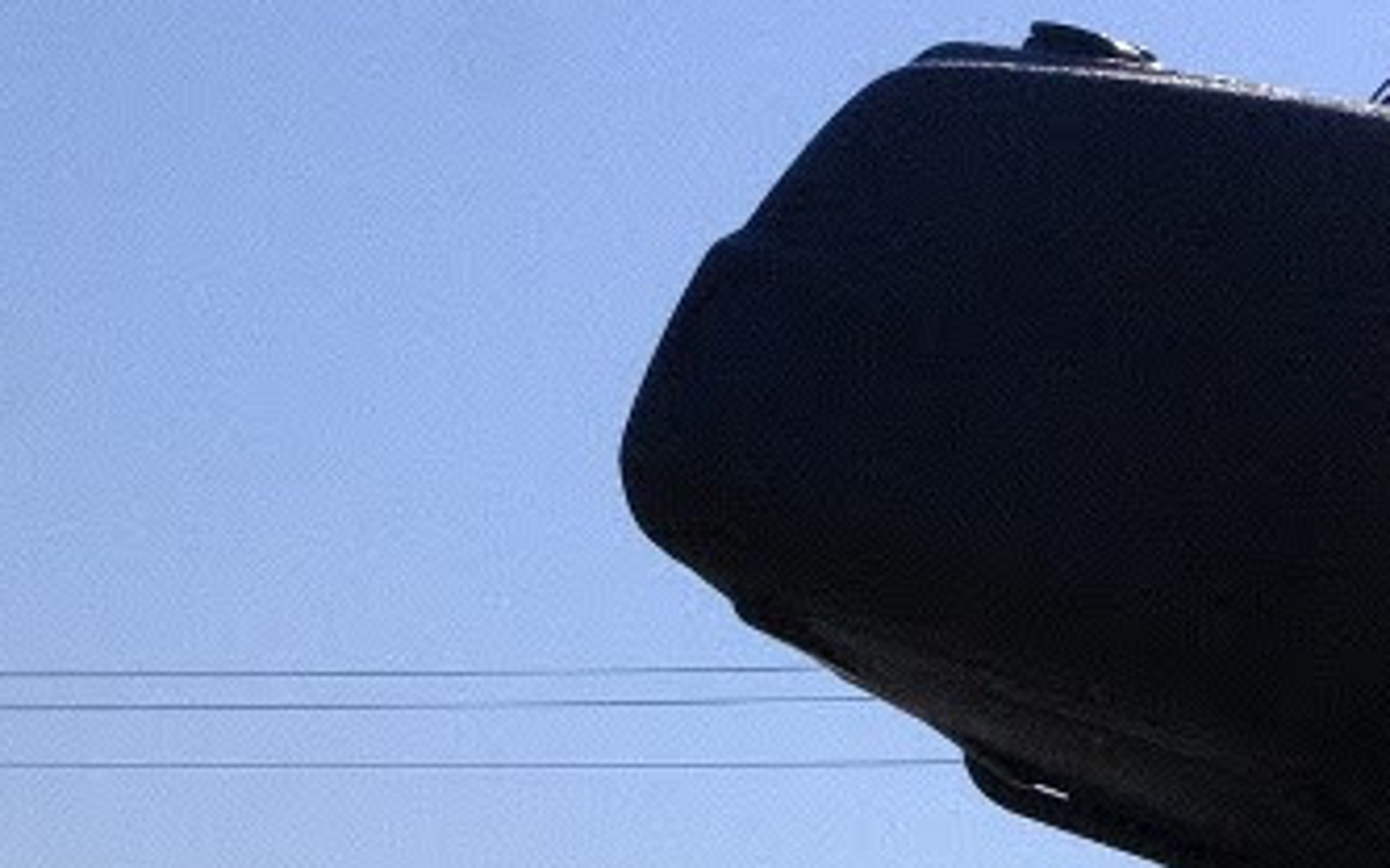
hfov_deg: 13.4
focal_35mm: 125
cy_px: 1419
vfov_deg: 10.0
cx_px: 3085
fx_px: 4734
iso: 125
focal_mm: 15.2
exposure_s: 1/250
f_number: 13
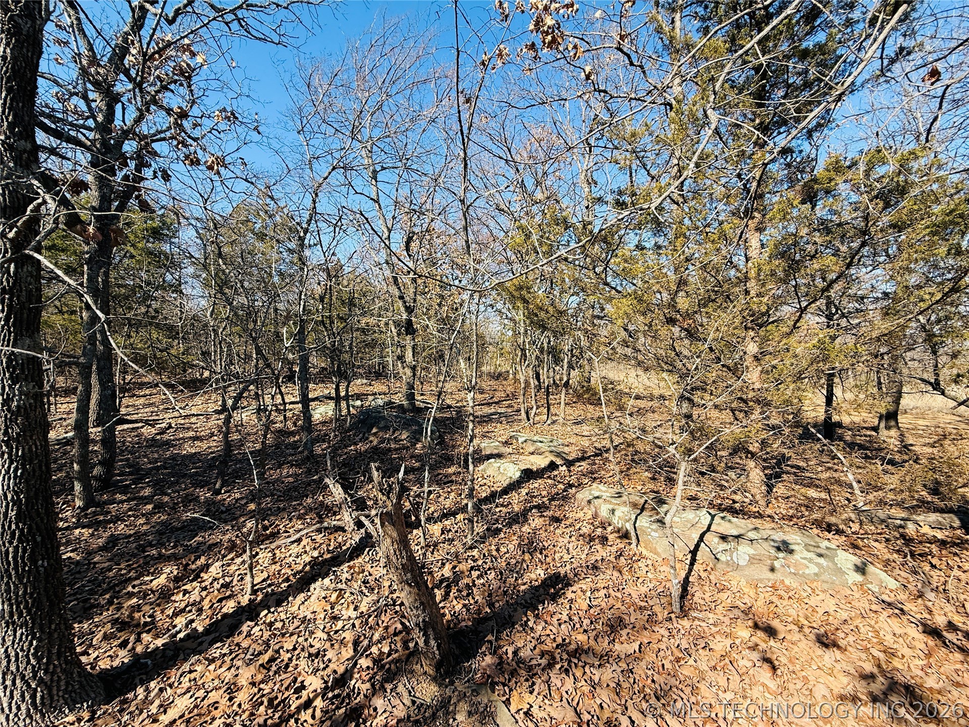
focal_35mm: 14
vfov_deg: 85.7
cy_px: 364
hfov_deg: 102.1
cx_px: 484
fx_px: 392
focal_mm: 2.22
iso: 50
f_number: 2.2
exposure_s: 1/742
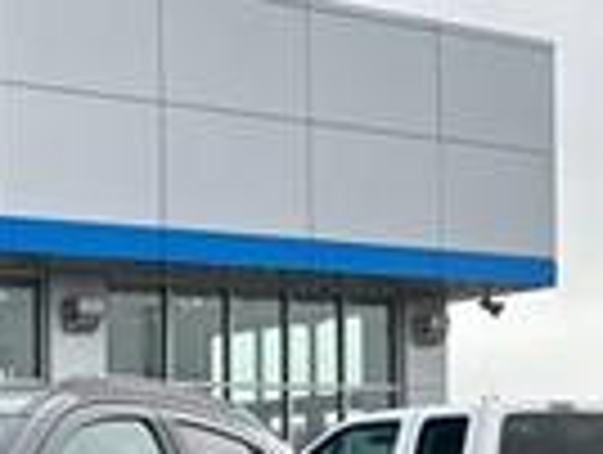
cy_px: 562
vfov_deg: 15.8
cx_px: -315
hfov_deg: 19.0
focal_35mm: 90
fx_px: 1571
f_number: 1.78
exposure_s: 1/864
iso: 80
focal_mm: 6.86
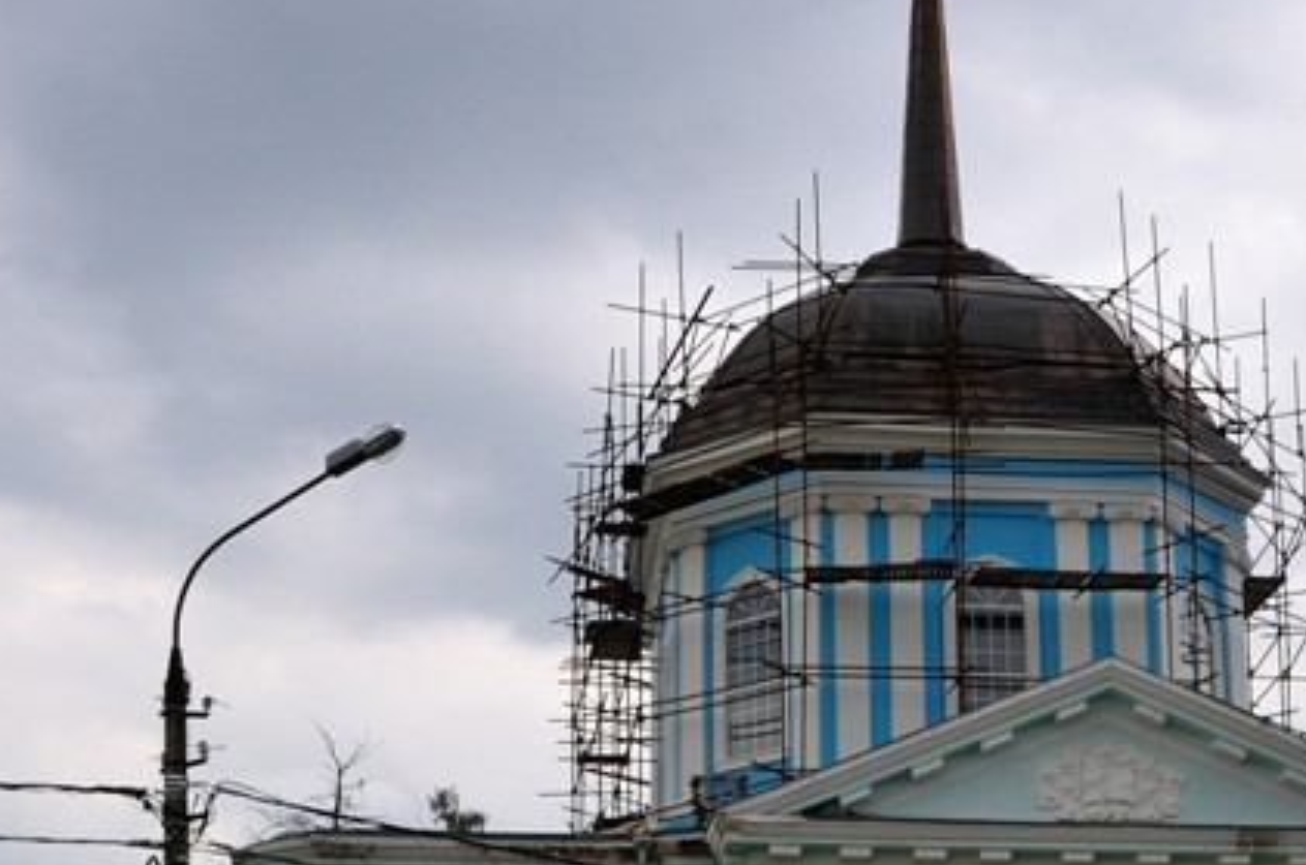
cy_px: 727
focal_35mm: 77
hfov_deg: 26.2
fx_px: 2788
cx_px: 887
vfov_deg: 17.5
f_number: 5.6
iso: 320
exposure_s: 1/320
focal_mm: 24
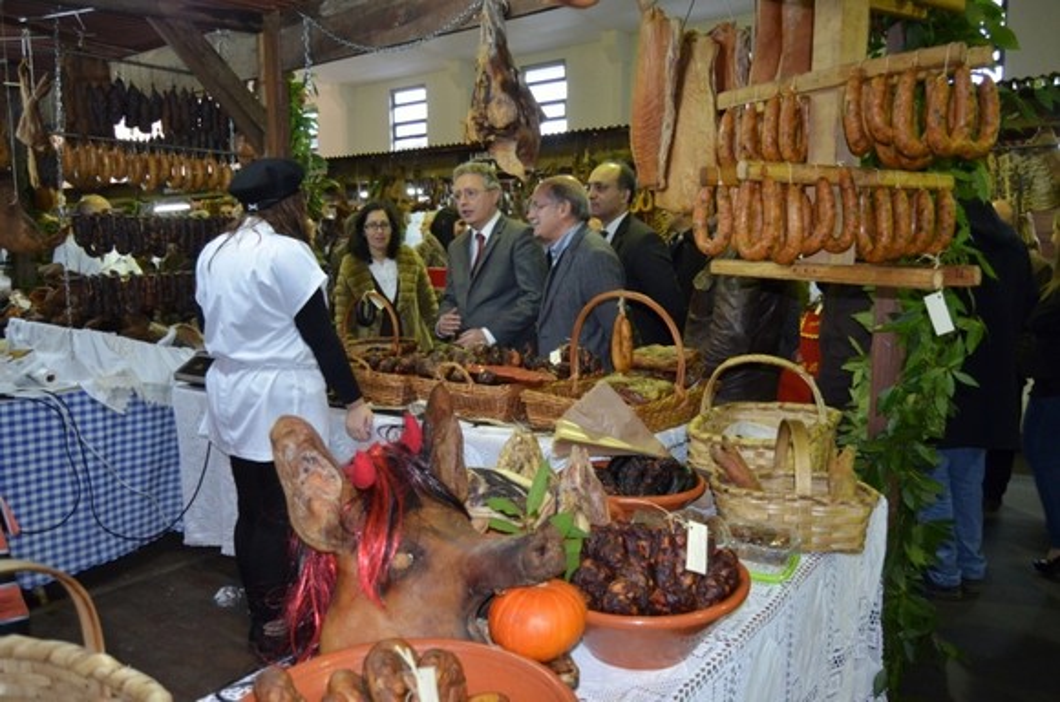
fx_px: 793
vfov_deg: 47.7
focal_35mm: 27
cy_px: 351
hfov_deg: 67.5
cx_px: 530
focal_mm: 18
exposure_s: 1/60
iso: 1250
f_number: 3.5
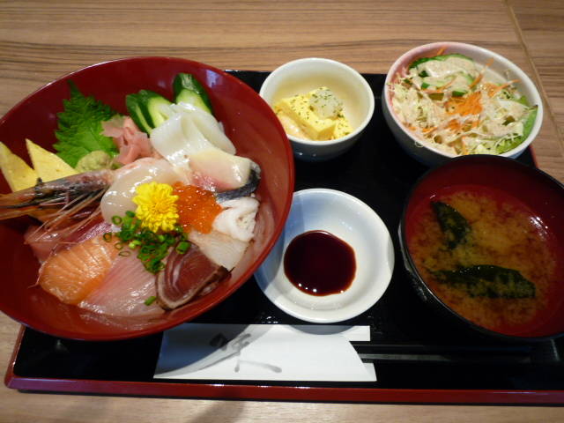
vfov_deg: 54.9
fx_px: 407
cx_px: 282
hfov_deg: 69.4
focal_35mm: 25
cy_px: 212
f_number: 2.8
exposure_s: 1/30
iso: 160
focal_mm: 4.4
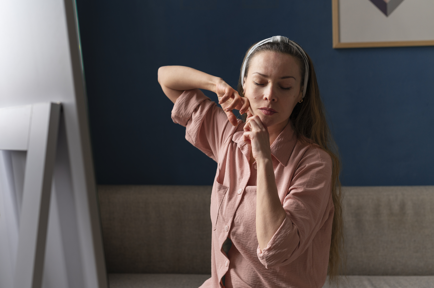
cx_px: 217
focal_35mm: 50
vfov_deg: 27.0
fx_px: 602
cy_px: 144
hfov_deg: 39.6
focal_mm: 50
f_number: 2.8
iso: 400
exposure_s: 1/60
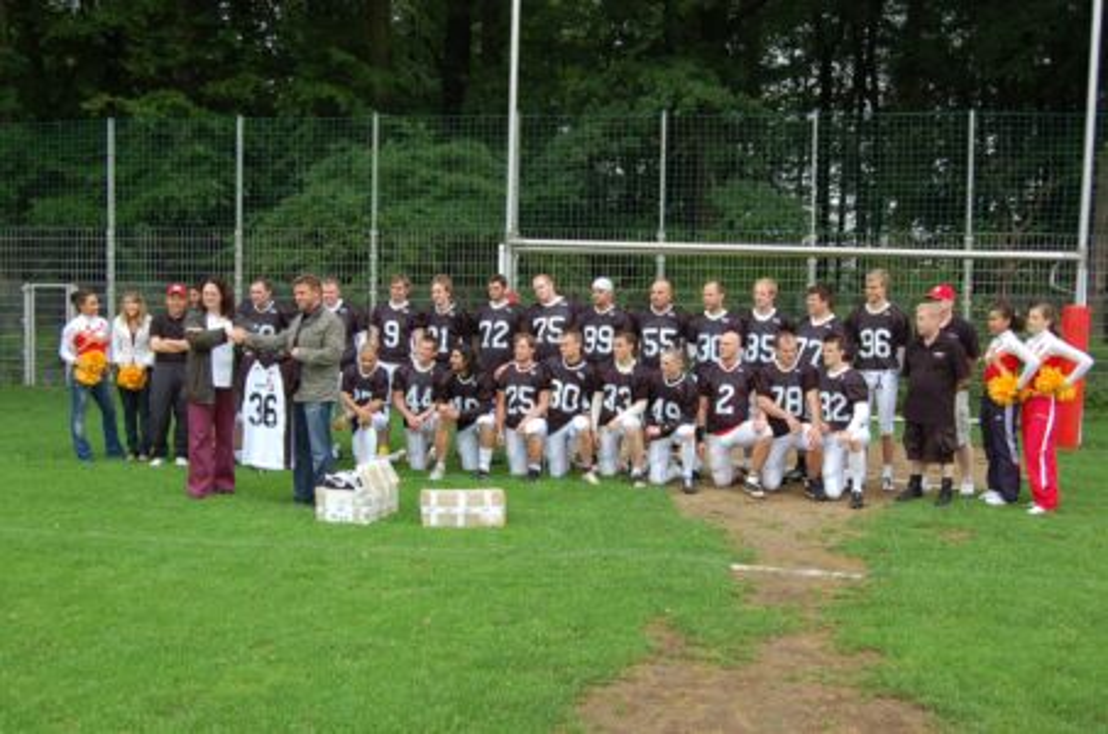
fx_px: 1198
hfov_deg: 49.6
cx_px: 554
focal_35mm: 39
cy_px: 367
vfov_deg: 34.1
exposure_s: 1/125
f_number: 5.6
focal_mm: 26
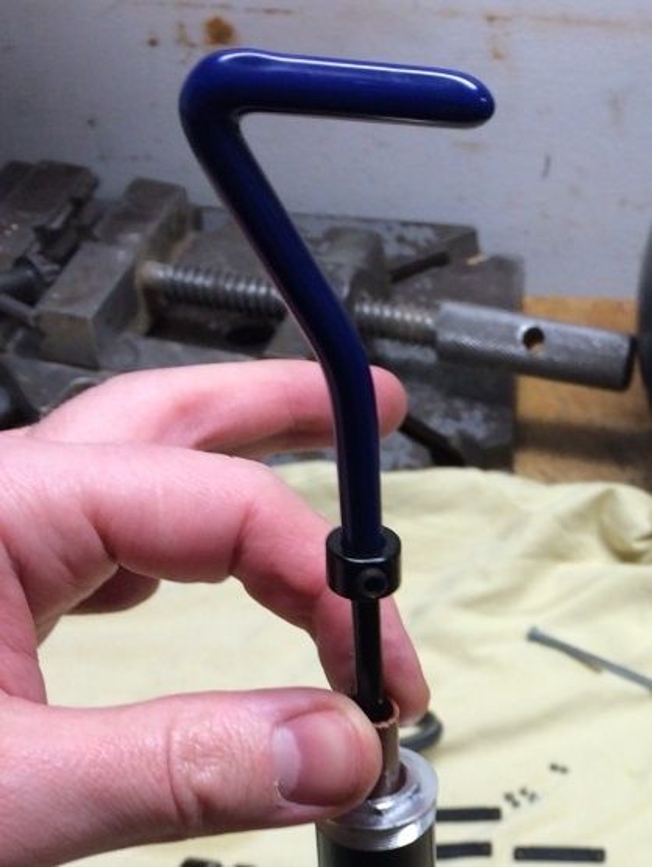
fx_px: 727
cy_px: 434
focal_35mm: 29
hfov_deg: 48.3
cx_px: 326
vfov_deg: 61.6
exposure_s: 1/50
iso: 50
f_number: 2.2
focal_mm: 4.15
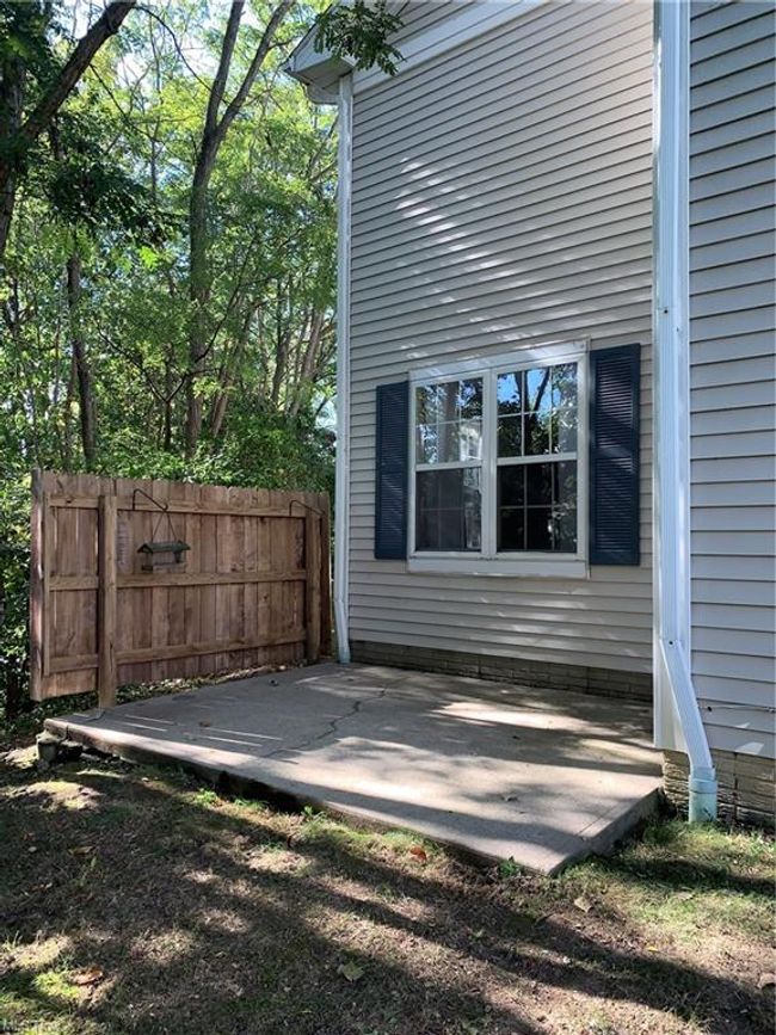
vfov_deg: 67.3
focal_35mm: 26
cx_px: 388
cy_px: 518
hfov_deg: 53.1
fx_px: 777
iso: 25
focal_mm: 4.25
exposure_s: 1/324
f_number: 1.8
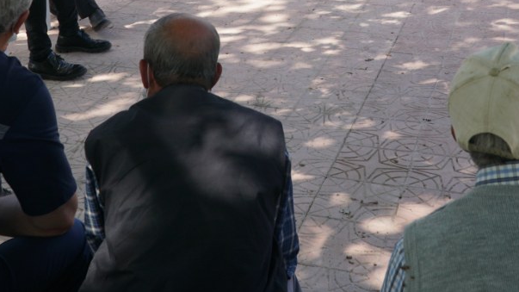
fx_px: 826
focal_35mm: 60
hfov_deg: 34.7
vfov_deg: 19.0
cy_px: -55
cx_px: 322
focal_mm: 18
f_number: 5.6
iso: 100
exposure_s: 1/160
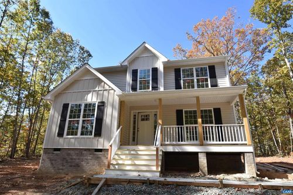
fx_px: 171
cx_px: 146
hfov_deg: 81.2
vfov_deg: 59.5
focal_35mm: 21
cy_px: 98
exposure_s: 1/160
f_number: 6.3
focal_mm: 14
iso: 100
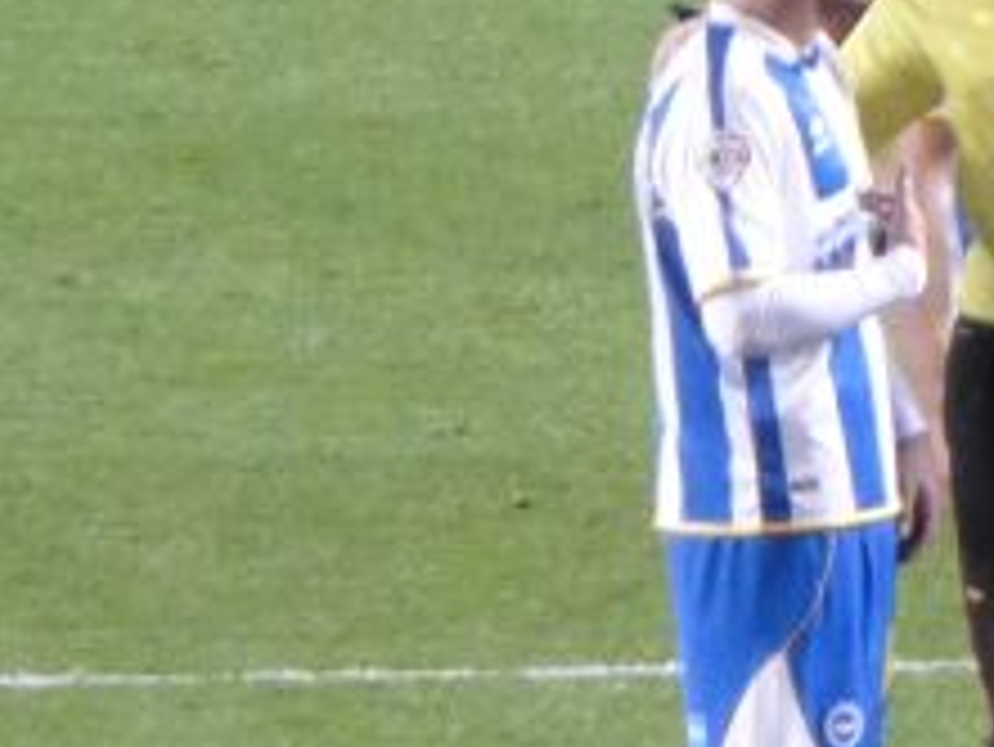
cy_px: 266
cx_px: 1291
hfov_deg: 1.1
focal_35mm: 1827
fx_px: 52491
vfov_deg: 0.8
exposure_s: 1/25
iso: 800
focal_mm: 60
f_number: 5.9
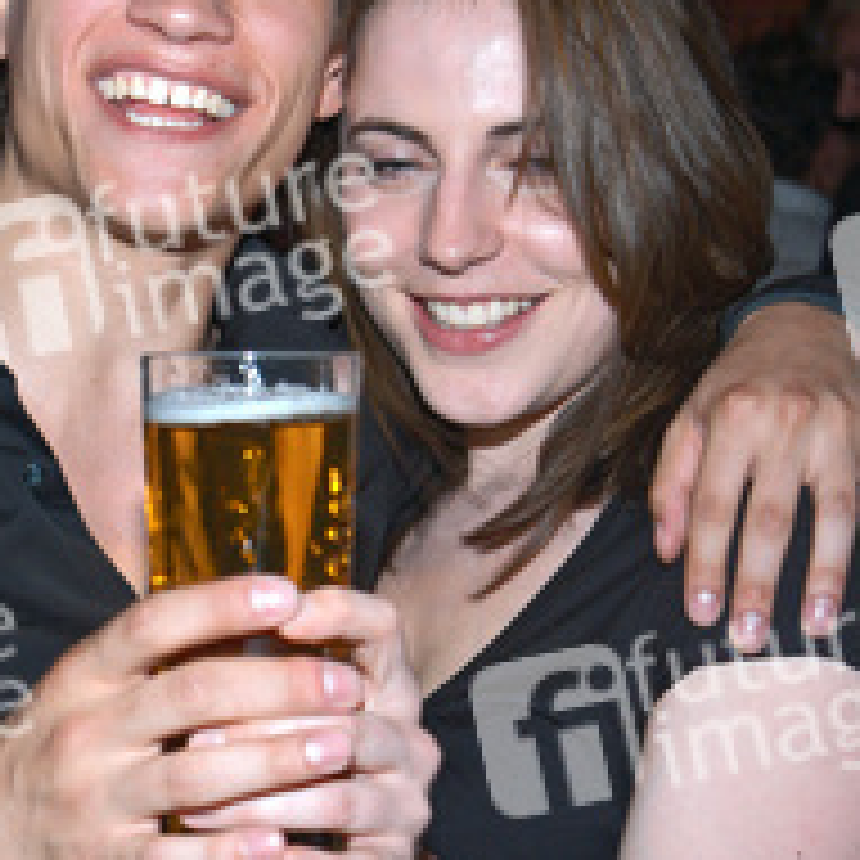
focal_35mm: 112
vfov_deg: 15.6
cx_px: 293
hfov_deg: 15.5
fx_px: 3148
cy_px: 486
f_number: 5.6
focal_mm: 42
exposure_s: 1/10
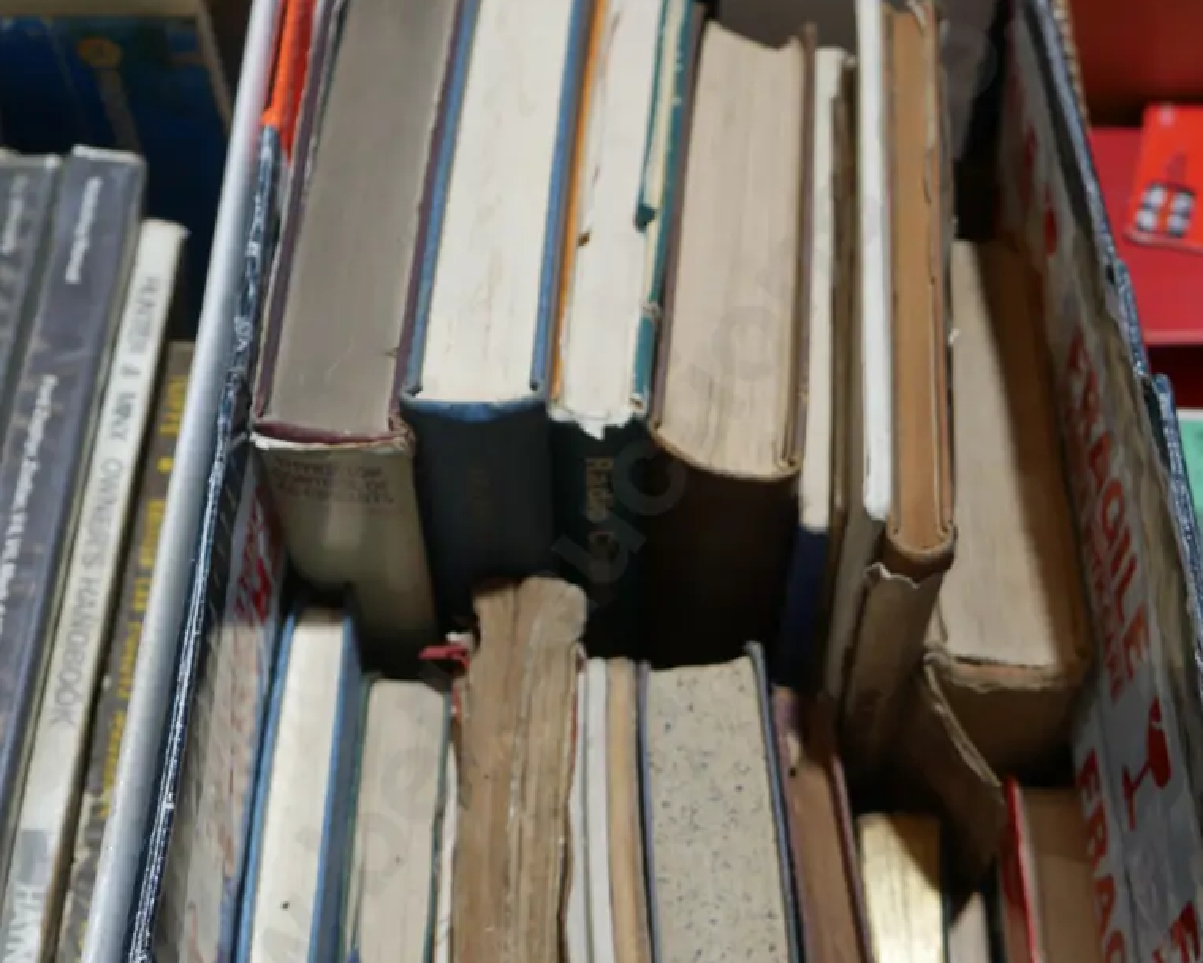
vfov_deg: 30.2
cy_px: 531
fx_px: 1780
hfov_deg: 37.3
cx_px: 607
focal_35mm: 50
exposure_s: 1/60
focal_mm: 19
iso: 200
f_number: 4.1
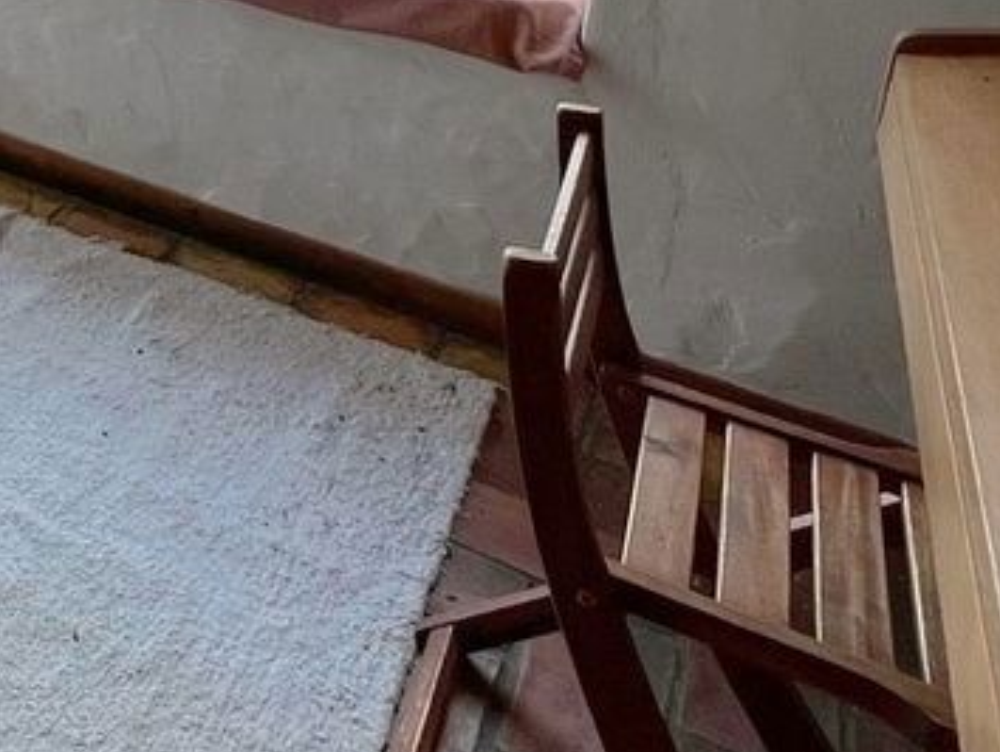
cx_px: -232
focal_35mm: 47
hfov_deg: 32.5
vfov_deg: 26.1
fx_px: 1359
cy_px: -243
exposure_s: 1/151
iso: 32
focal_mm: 1.57
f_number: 1.8
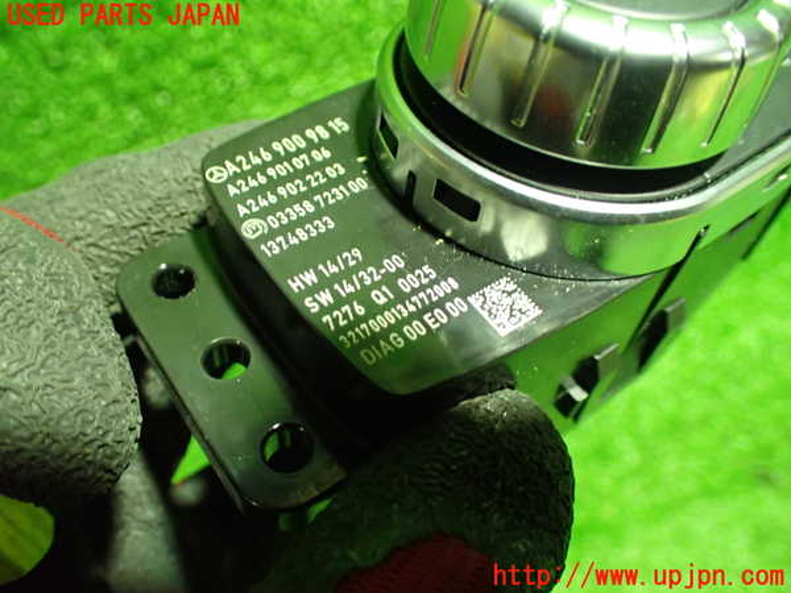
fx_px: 686
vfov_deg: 46.8
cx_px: 396
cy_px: 296
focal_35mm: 30
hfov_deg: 60.0
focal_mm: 5.4
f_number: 2.3
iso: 1000
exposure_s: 1/30
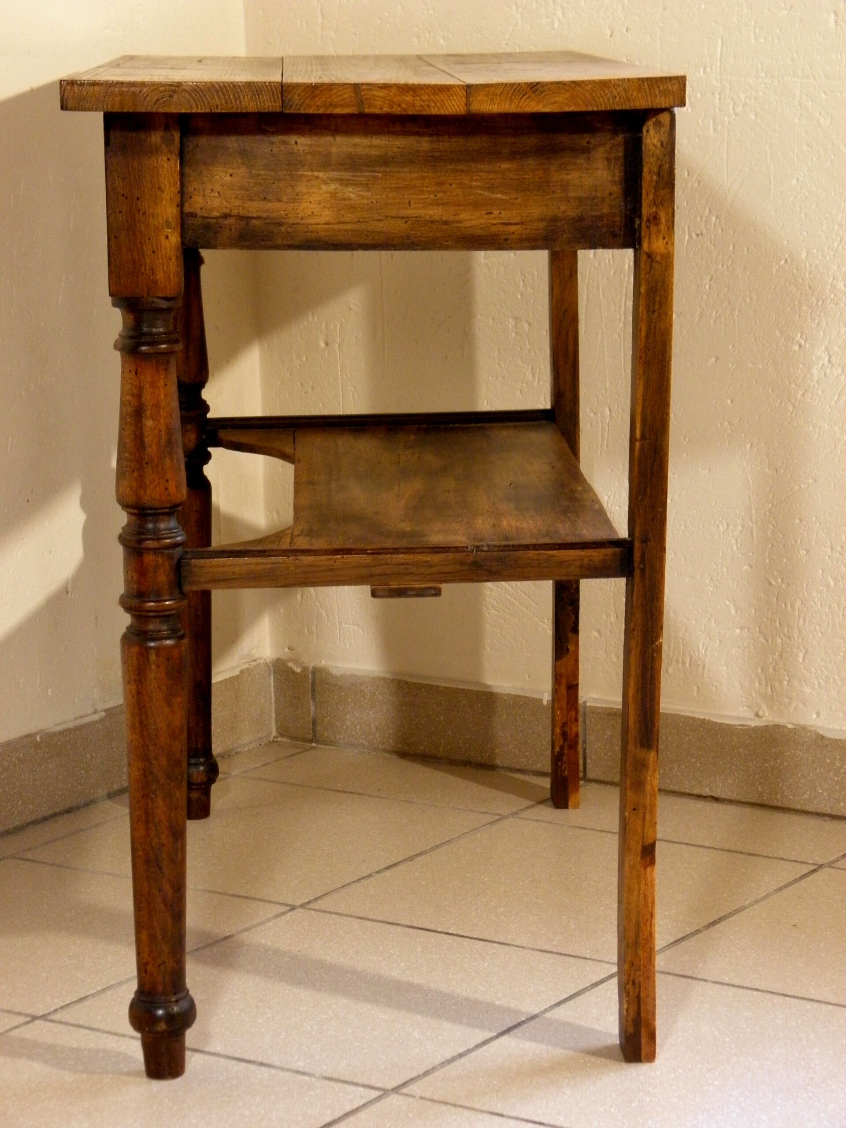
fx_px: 2900
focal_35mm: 89
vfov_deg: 22.0
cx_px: 423
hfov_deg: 16.6
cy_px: 564
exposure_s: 1/6
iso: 400
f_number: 4.5
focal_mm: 16
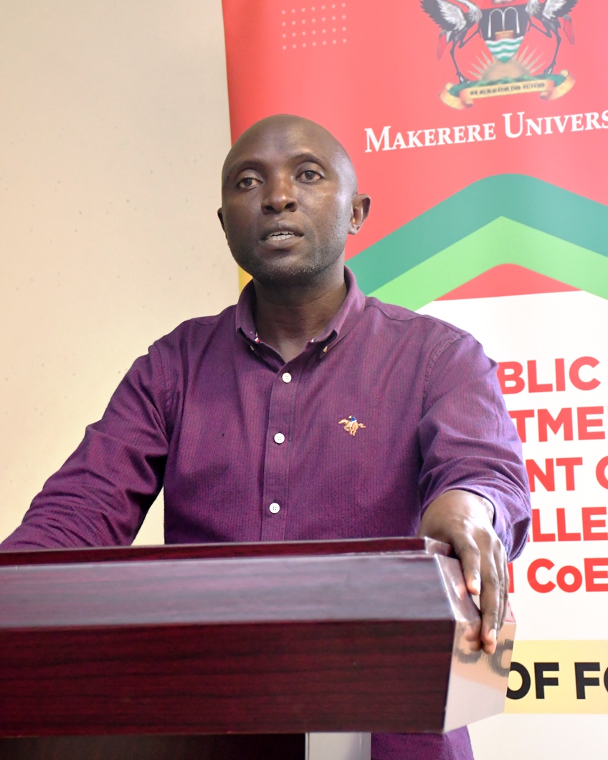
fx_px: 2294
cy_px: 379
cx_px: 146
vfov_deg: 18.8
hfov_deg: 15.0
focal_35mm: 102
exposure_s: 1/60
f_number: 4.5
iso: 1800
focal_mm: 48
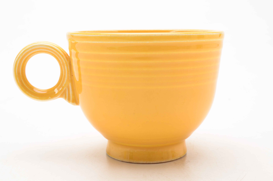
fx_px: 454
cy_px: 90
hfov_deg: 33.5
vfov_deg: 22.5
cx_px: 136
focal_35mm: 60
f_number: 20
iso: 100
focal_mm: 40
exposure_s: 1/160
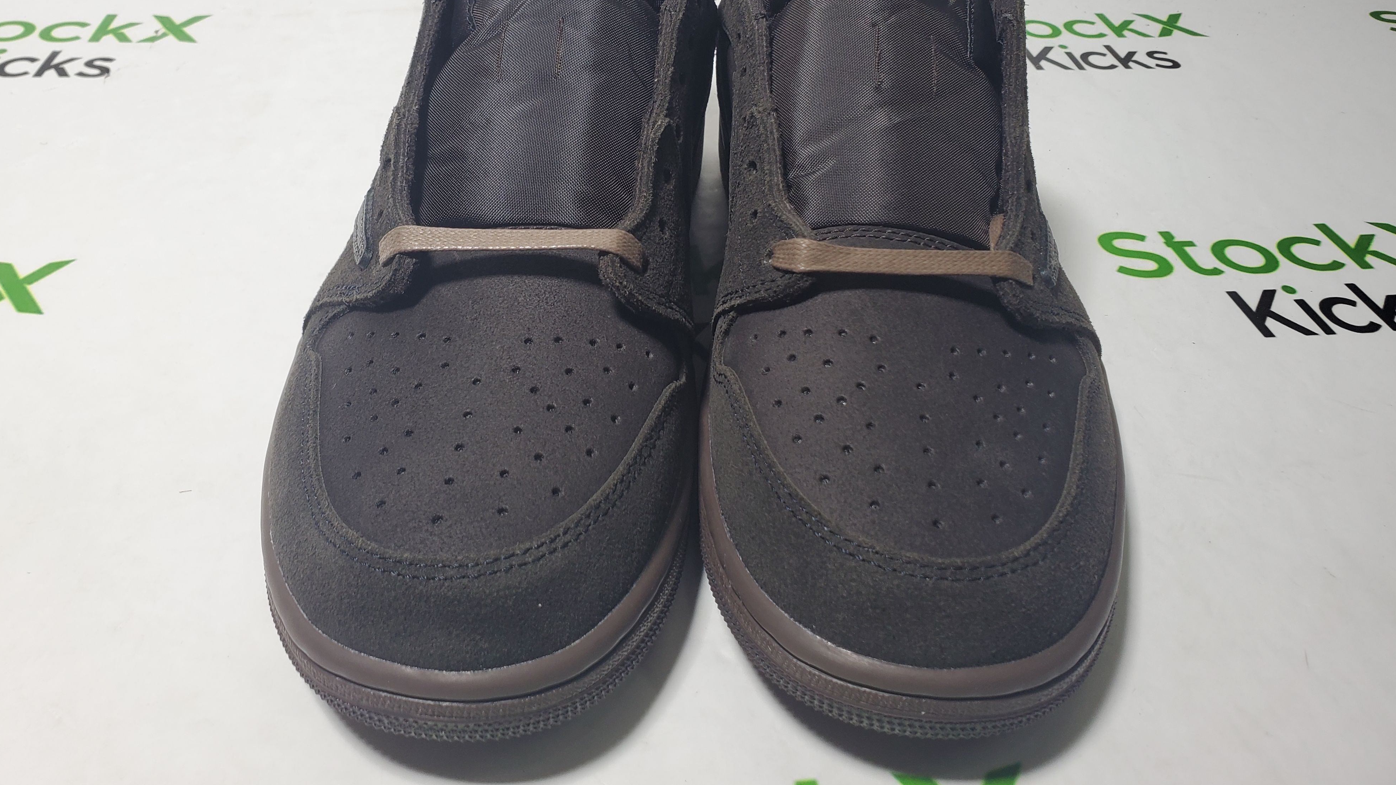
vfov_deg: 39.8
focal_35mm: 29
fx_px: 1073
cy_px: 274
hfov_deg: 66.1
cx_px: 696
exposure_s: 1/142
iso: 50
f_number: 2.4
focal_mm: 4.3
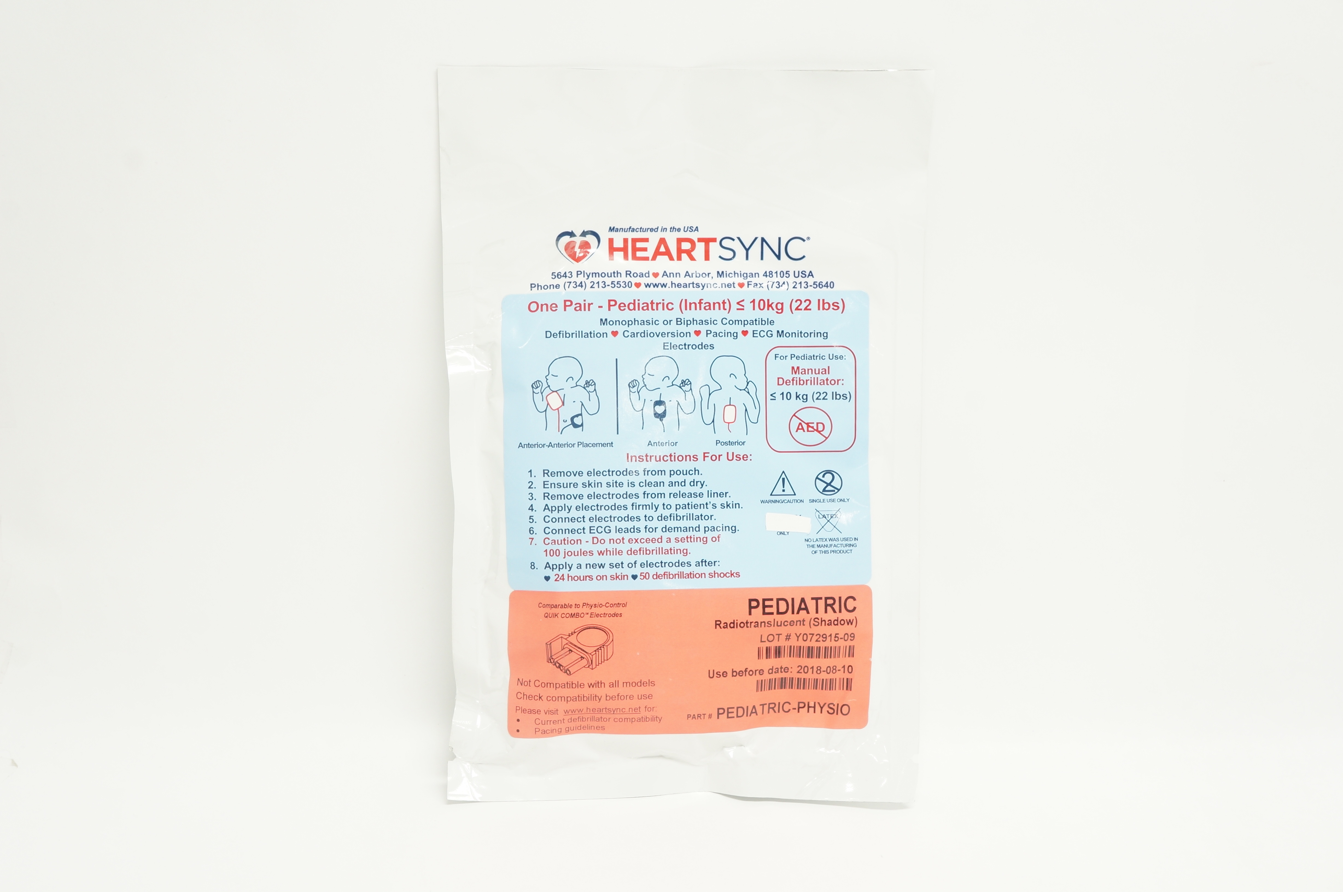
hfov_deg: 40.0
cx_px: 672
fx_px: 1845
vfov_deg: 27.2
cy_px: 446
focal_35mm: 50
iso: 400
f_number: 10
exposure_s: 1/15
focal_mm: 33
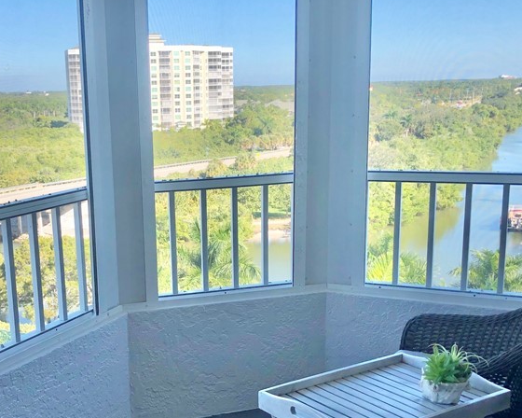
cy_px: 275
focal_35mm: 50
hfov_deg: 37.0
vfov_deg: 30.1
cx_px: 179
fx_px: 772
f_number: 1.8
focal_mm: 3.99
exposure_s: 1/545
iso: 20
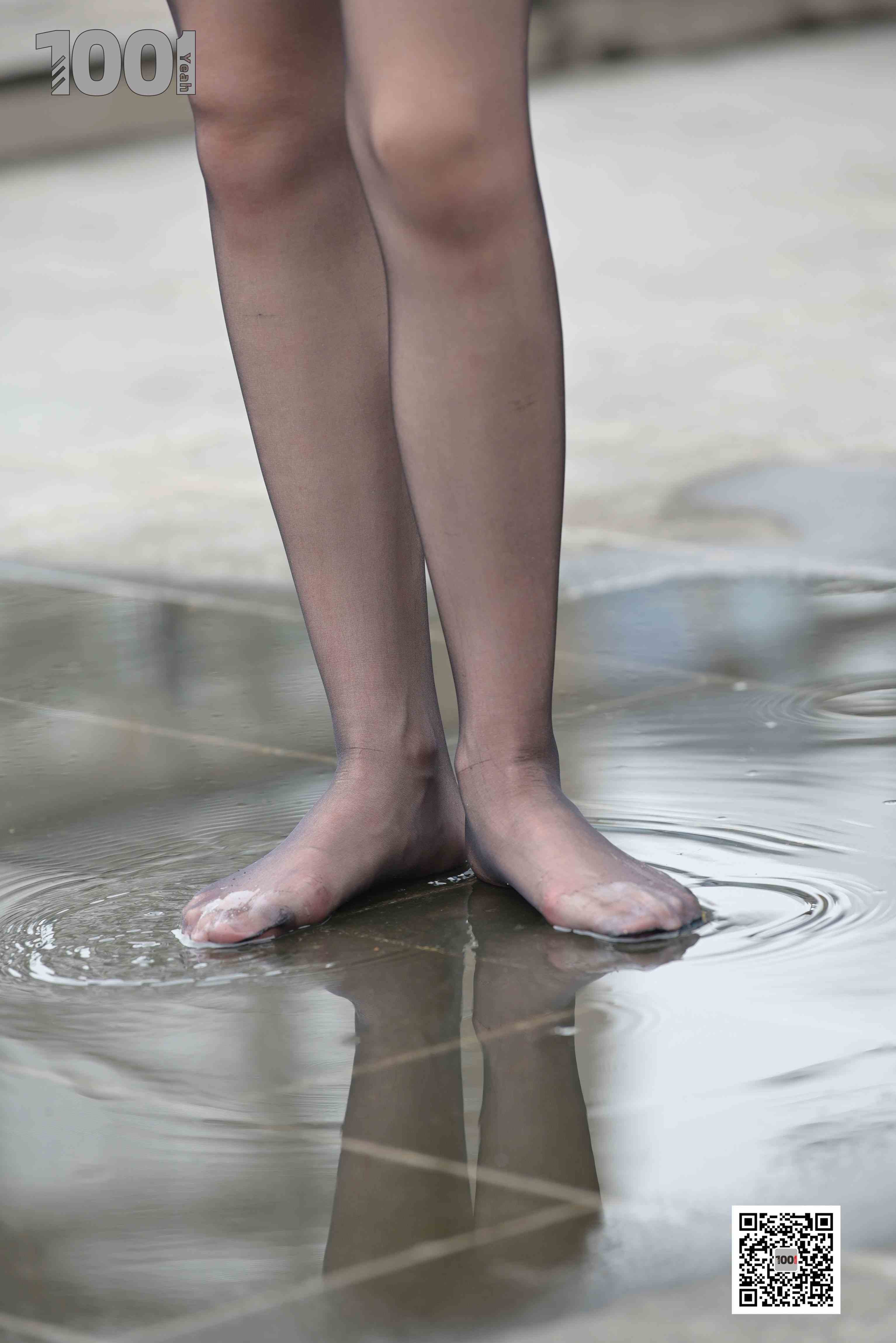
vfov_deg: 10.3
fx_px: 7466
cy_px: 672
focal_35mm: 200
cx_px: 448
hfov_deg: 6.9
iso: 200
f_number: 4
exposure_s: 1/320
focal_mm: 200
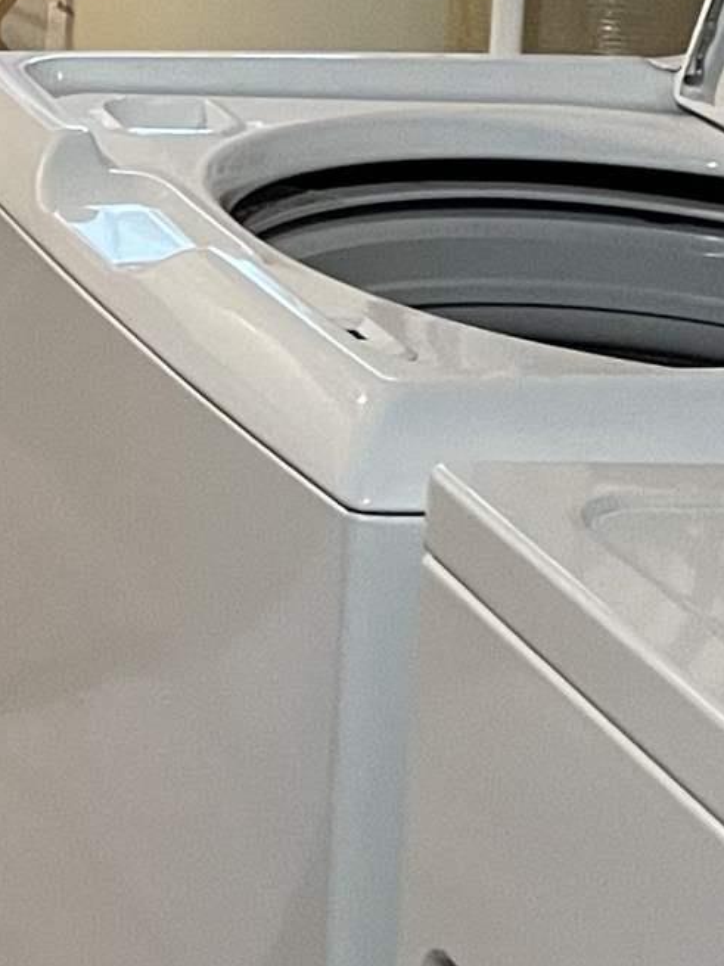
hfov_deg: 10.8
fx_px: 3403
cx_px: -854
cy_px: -448
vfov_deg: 15.1
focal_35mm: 122
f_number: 1.6
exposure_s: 1/40
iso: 500
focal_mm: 4.2
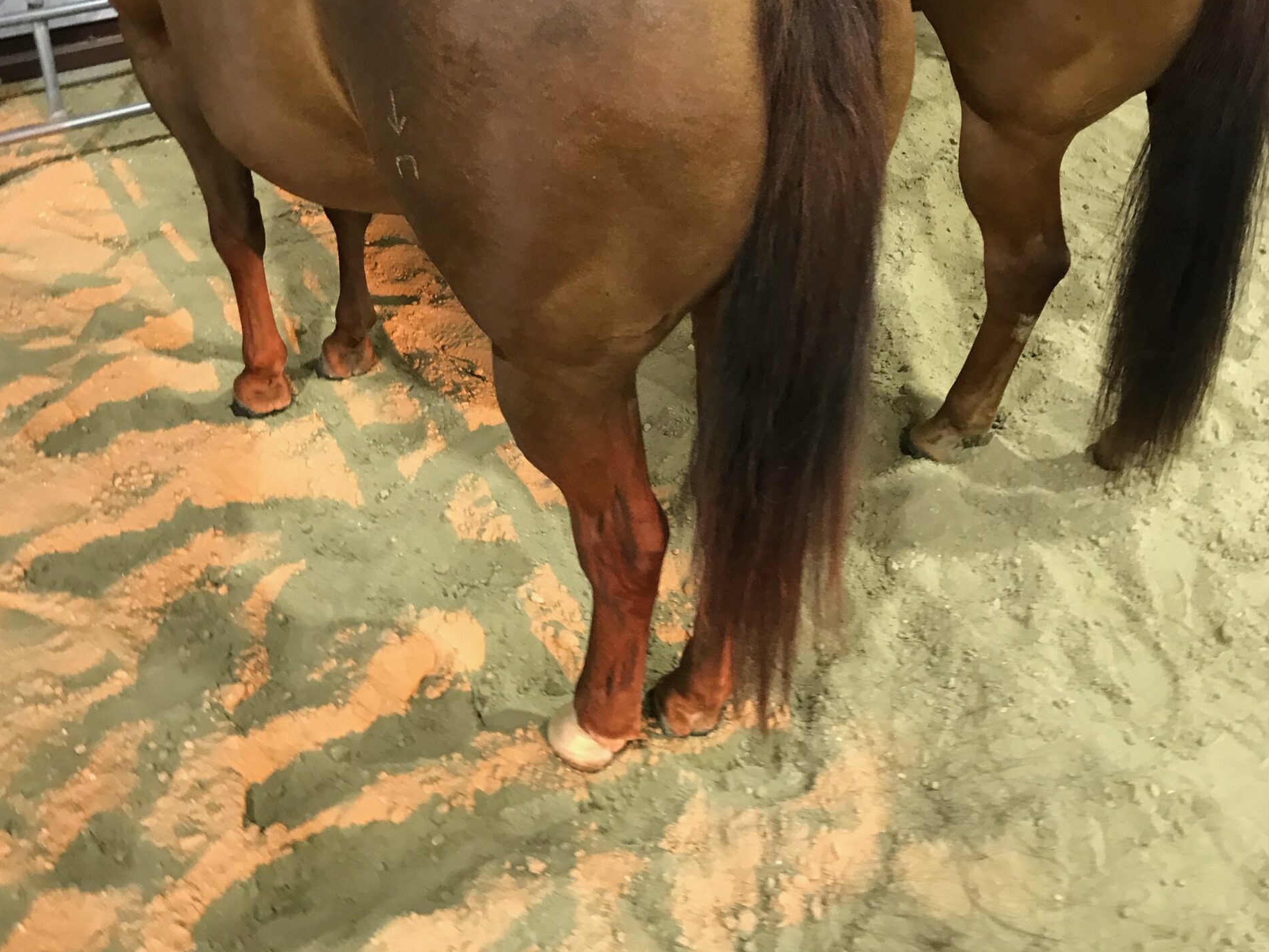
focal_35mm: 38
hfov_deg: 49.0
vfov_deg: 37.0
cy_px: 266
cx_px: 643
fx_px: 1393
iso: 40
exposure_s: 1/15
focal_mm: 3.99
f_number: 1.8
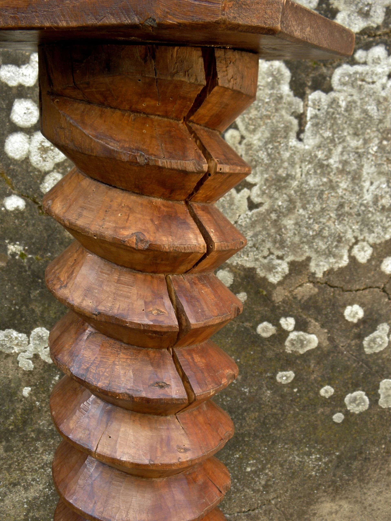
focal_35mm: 39
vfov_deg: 47.9
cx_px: 196
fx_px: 587
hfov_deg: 36.8
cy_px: 260
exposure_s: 1/50
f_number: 3.8
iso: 100
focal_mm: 7.1
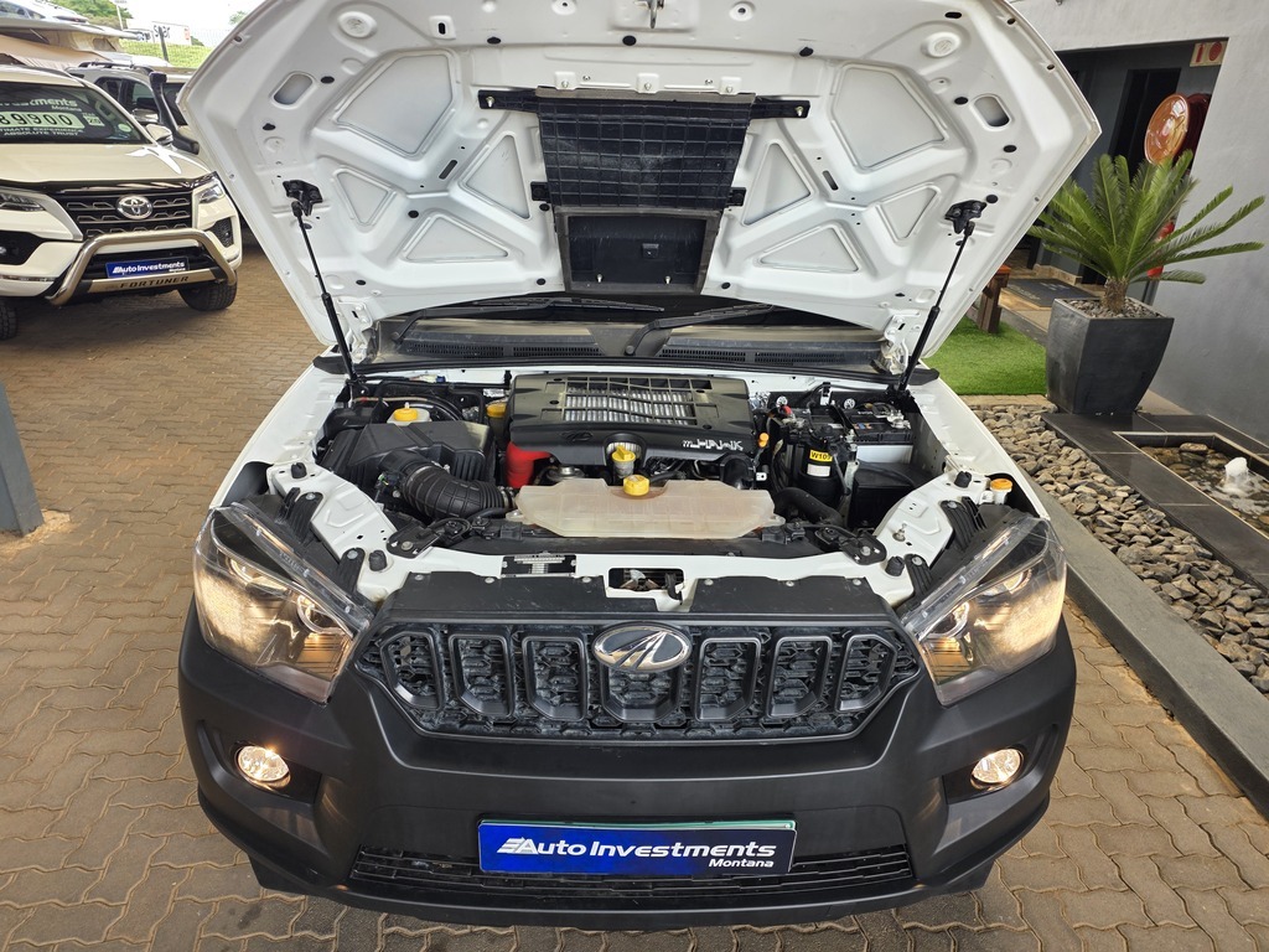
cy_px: 476
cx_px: 634
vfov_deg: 58.9
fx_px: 843
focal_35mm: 23
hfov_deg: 73.9
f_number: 1.7
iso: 64
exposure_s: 1/180
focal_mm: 6.25
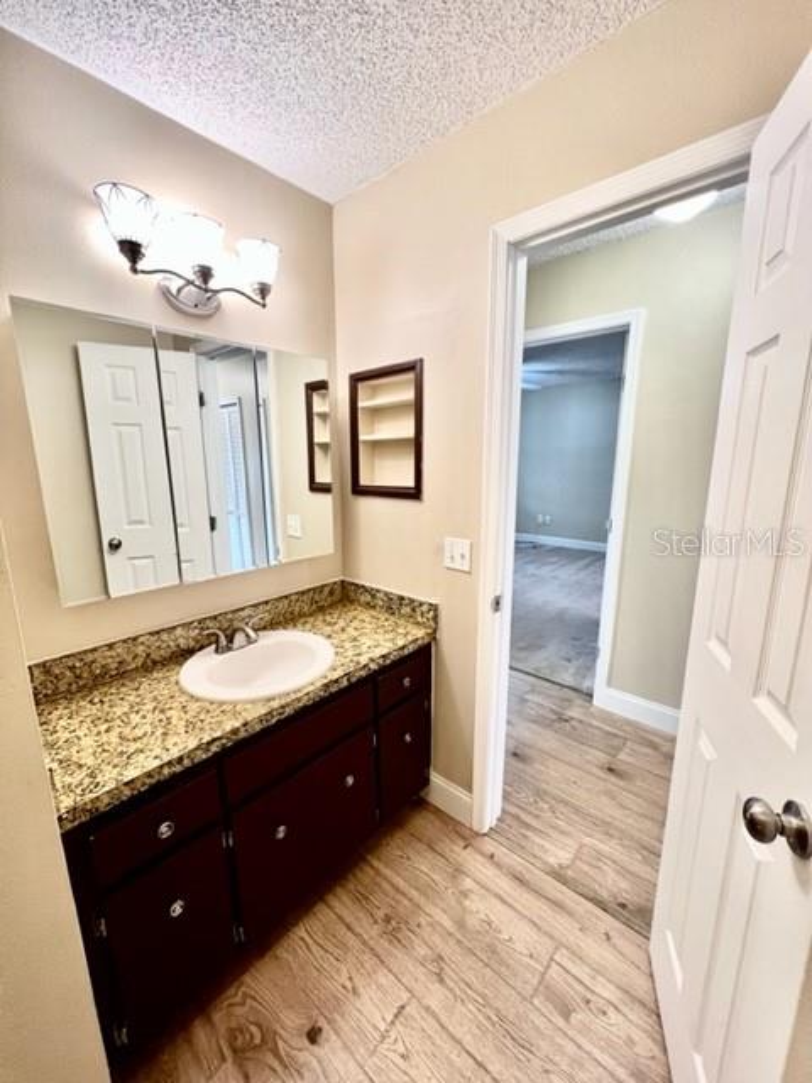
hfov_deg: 89.9
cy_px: 542
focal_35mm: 13
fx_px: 407
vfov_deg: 106.2
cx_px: 406
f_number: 1.8
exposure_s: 1/60
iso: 160
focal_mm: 1.57
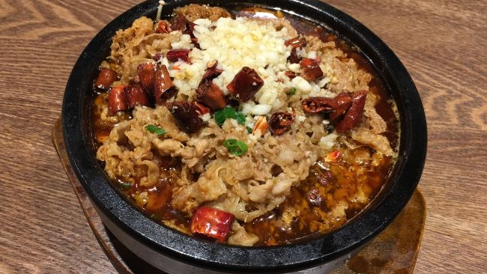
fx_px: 439
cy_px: 148
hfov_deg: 58.0
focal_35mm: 34
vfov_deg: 34.7
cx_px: 227
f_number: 2.2
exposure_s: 1/17
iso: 50
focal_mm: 4.15
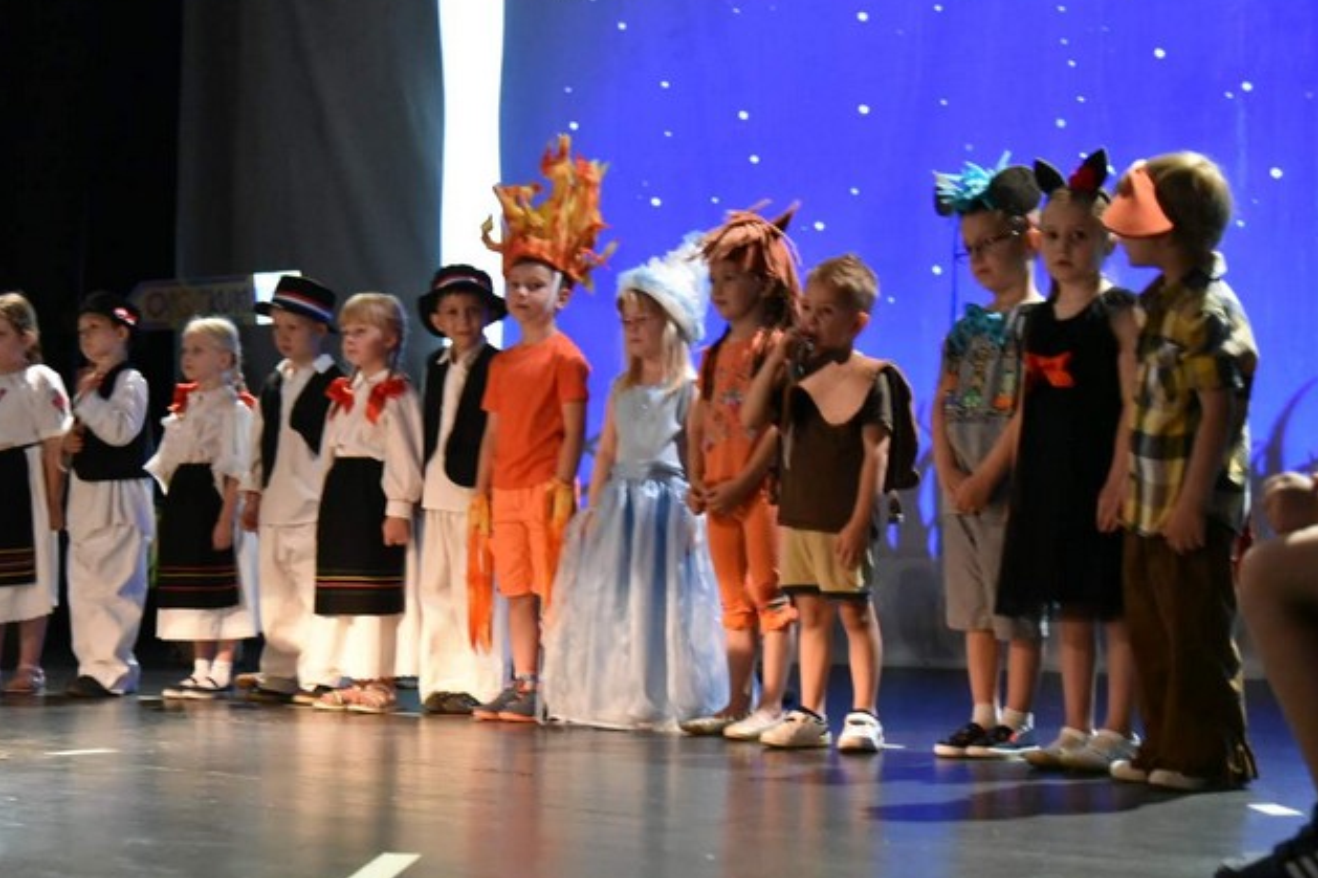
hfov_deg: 33.2
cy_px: 475
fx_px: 2196
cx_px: 467
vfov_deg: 22.6
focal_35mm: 60
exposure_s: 1/30
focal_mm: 46
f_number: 4
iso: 10000
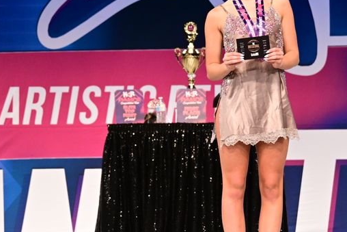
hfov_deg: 11.6
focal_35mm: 177
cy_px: 27
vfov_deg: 7.7
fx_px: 1706
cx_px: 219
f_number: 2.8
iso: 2000
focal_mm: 60
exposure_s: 1/800
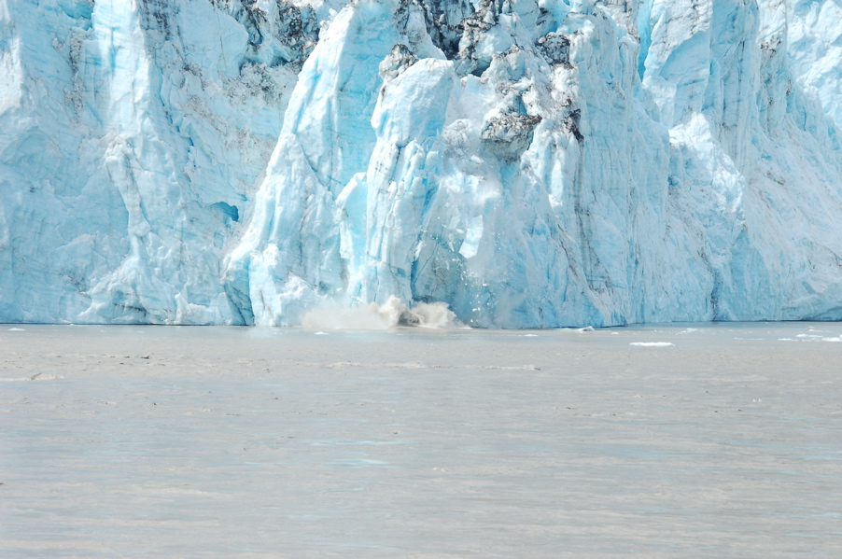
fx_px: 3434
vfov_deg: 9.3
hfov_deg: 14.0
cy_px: 280
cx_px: 421
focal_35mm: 147
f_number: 11
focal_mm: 98
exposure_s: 1/400
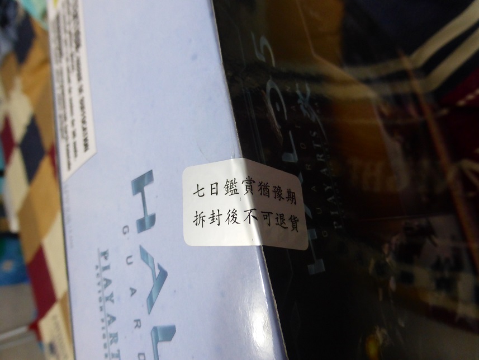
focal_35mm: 25
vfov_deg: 54.9
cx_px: 240
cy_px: 180
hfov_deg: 69.4
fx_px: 346
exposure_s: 1/25
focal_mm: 4.3
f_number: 3.3
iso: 400
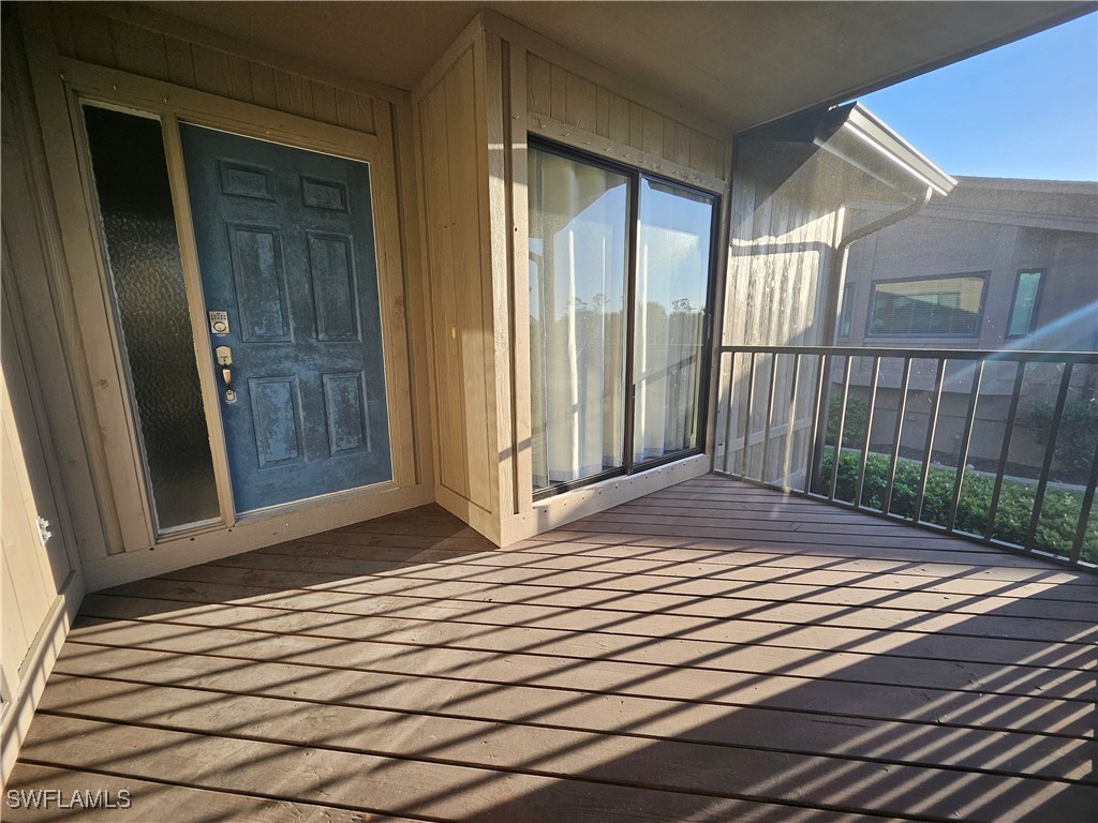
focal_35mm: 13
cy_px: 412
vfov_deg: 89.9
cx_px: 549
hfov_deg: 106.2
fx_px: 412
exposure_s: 1/156
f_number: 2.2
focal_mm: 1.74
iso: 32
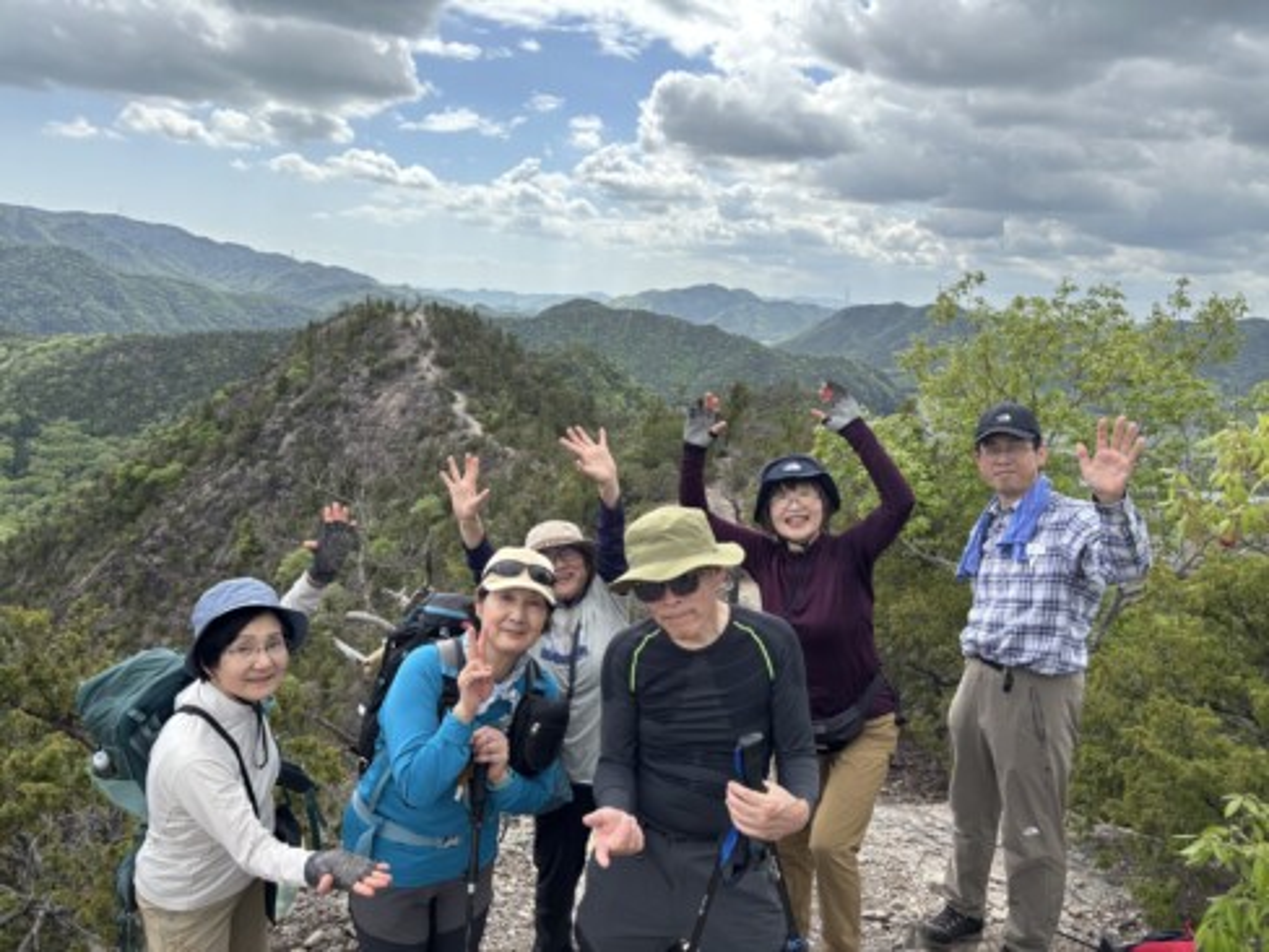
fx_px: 953
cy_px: 476
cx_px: 634
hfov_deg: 67.3
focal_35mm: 26
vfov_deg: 53.1
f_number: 1.6
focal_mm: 5.96
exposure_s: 1/1543
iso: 50
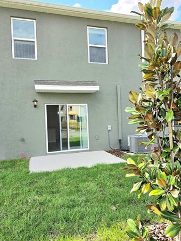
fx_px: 188
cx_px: 94
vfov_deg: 65.3
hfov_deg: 51.4
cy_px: 119
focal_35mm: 27
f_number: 1.7
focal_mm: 6.3
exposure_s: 1/769
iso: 12
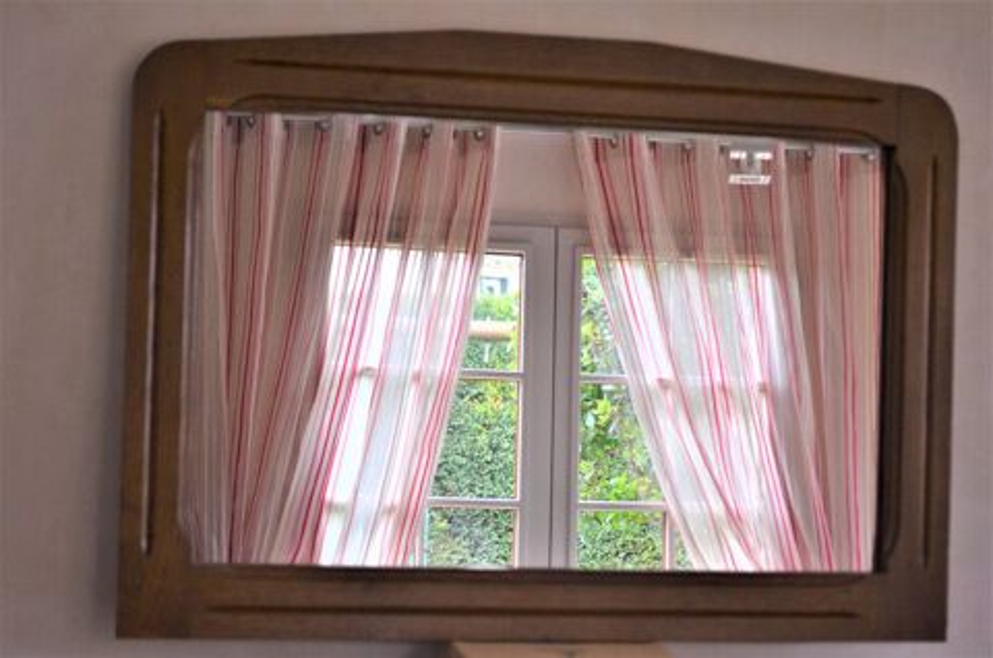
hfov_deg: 27.0
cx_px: 496
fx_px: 2065
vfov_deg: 18.1
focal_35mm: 75
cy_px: 329
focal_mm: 50
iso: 900
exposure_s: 1/30
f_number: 5.6
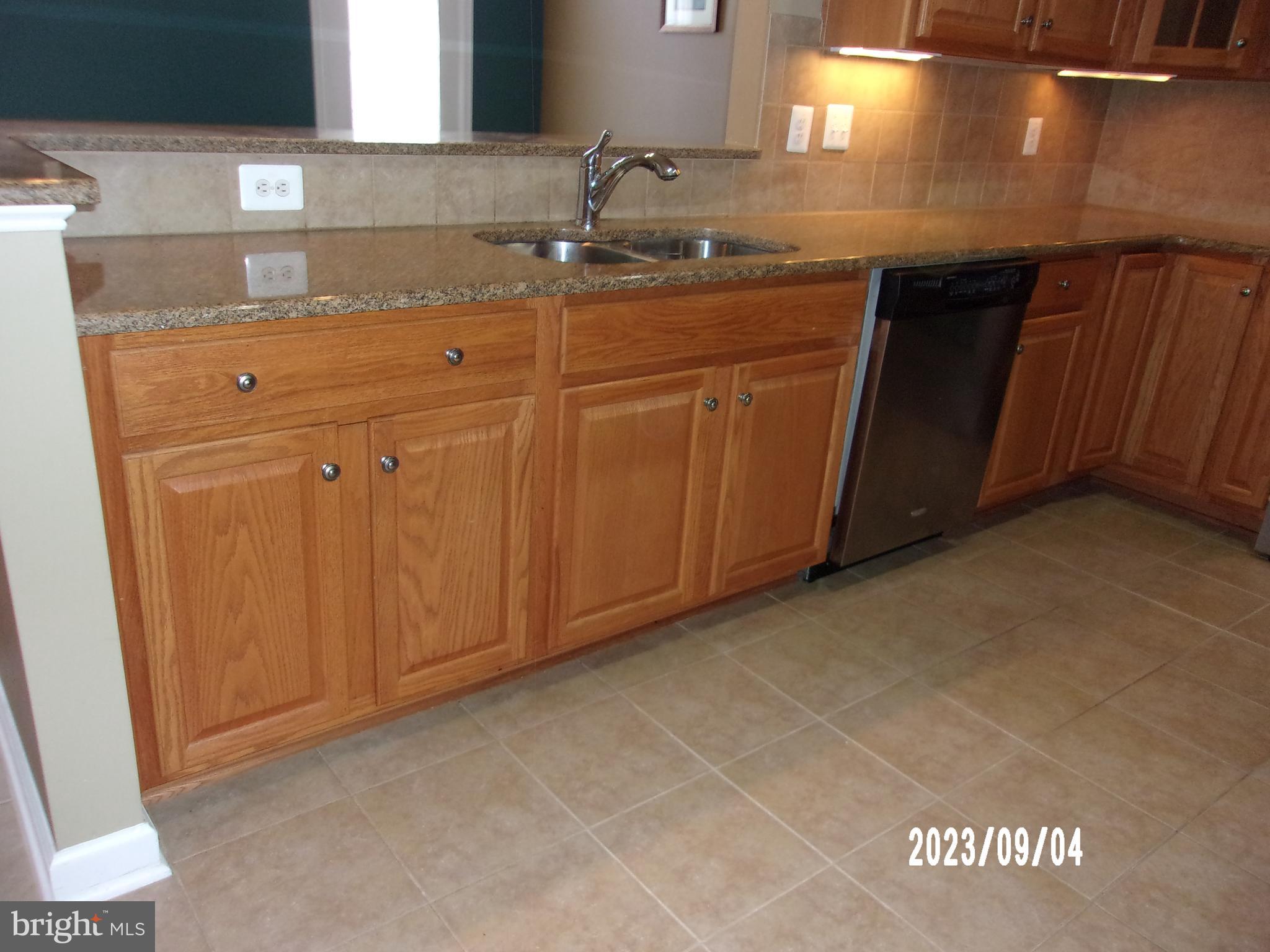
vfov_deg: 51.4
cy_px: 476
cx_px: 635
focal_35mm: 27
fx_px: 991
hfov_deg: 65.3
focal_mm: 4.9
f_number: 3
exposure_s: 1/34
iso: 200
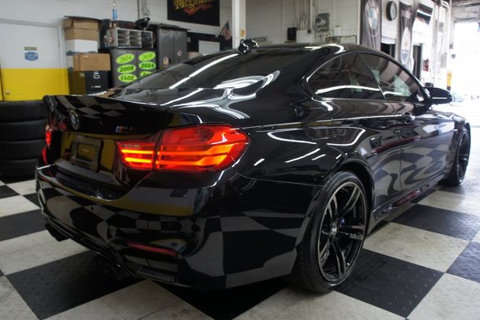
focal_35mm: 28
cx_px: 241
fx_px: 373
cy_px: 160
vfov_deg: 46.4
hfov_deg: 65.5
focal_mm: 18
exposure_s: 1/30
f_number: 4
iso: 200
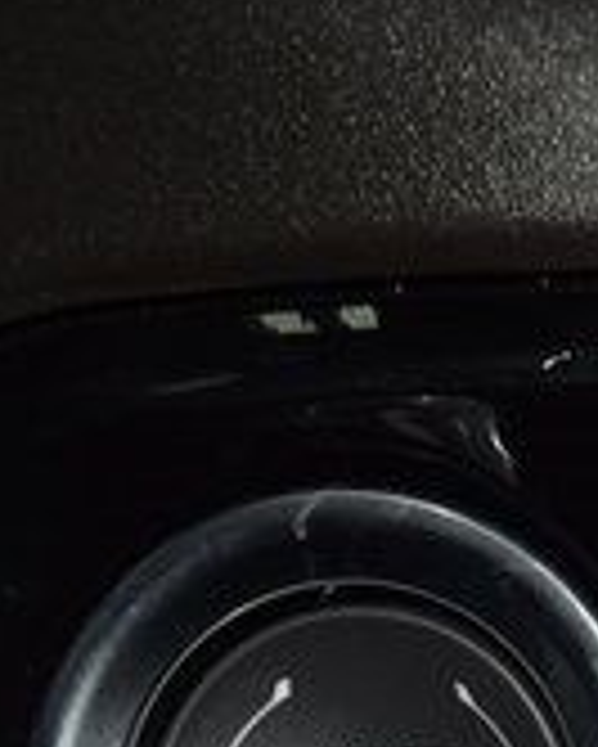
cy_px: 929
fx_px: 8377
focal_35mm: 379
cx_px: 926
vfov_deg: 5.1
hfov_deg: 4.1
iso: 100
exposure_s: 1/125
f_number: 8
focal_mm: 70
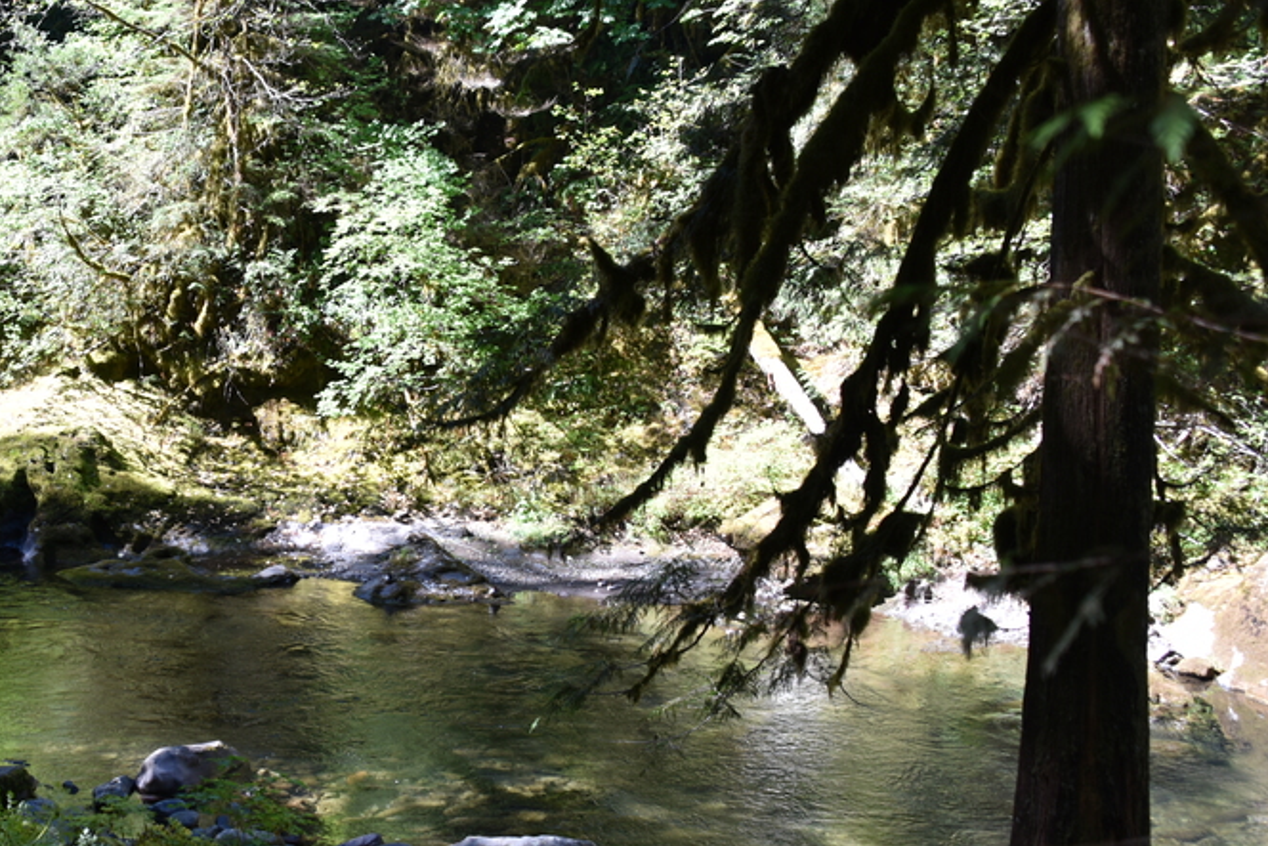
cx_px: 237
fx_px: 1902
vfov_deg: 25.1
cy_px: 472
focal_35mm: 54
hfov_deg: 35.6
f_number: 5
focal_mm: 28
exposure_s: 1/100
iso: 100
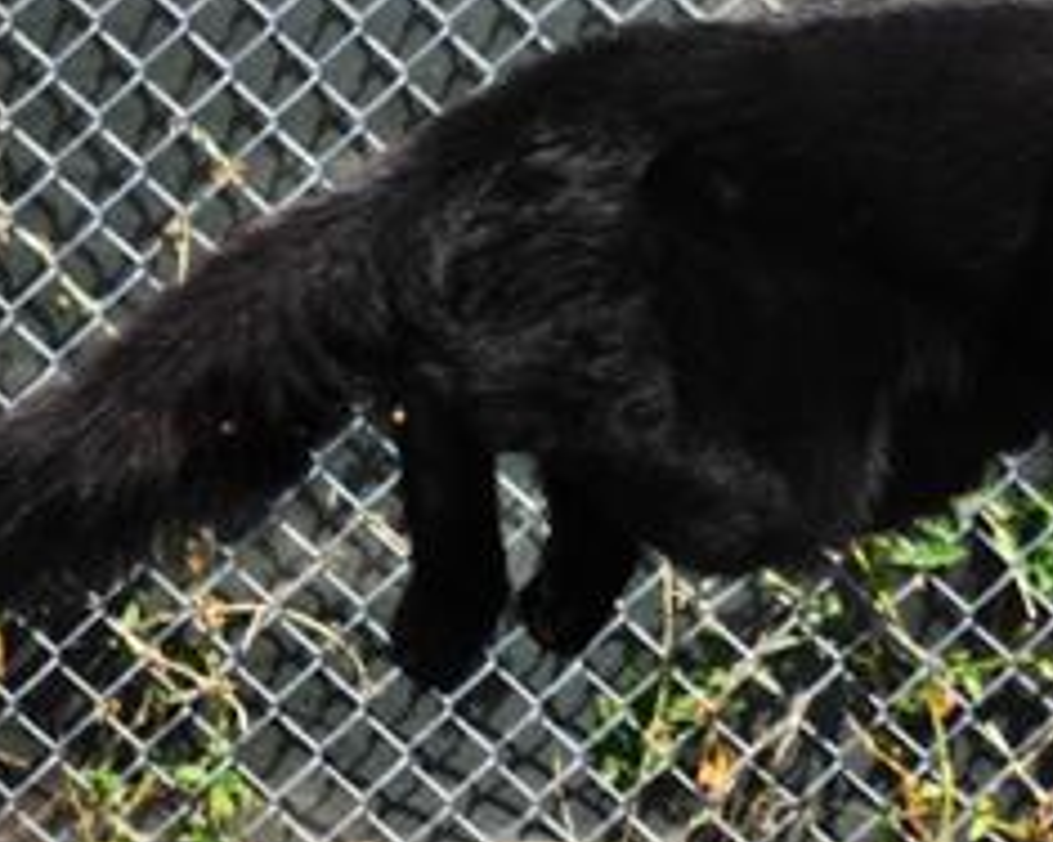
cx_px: 1286
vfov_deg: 3.2
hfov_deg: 3.9
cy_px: 112
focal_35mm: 491
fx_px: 15302
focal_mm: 200
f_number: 4.5
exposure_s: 1/1600
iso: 200
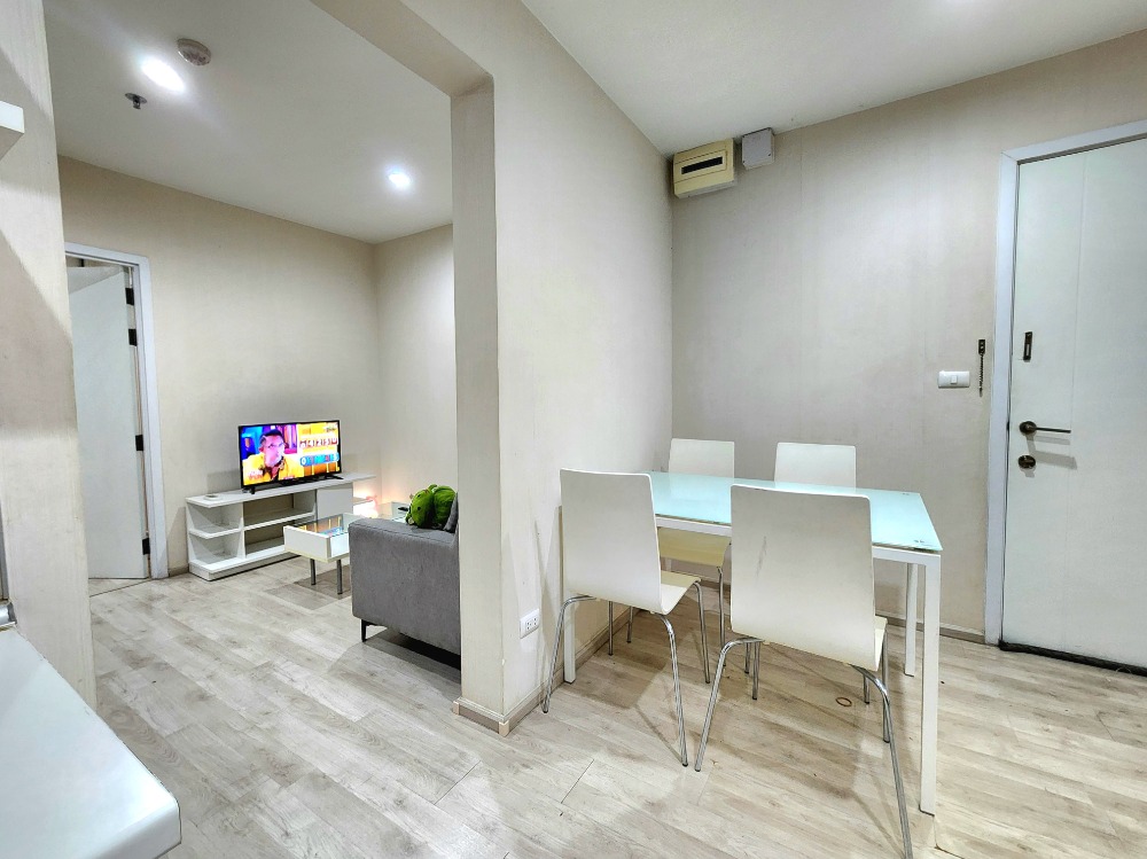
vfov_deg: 89.9
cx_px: 574
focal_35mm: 13
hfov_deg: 106.2
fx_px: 431
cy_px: 430
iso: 400
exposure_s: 1/33
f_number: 2.2
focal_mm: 2.2
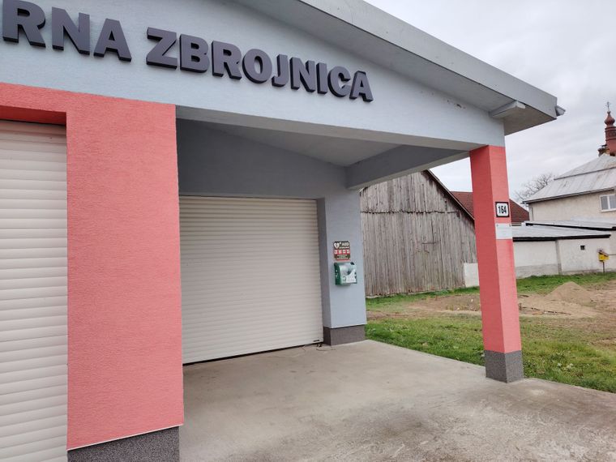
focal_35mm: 24
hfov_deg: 71.6
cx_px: 308
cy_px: 231
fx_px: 427
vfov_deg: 56.8
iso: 100
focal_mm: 5.25
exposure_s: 1/177
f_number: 1.75
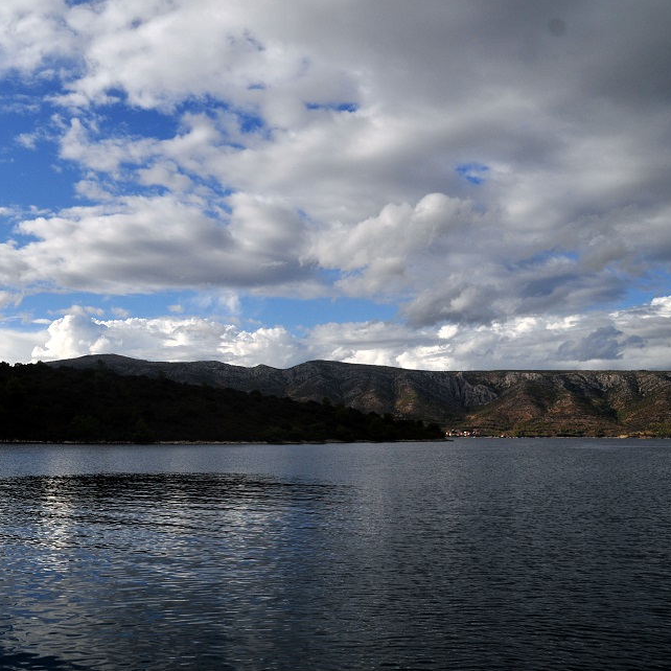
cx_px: 169
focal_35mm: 34
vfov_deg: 48.9
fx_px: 738
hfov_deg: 47.1
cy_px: 326
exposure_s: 1/2500
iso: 250
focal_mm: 17
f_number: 6.3
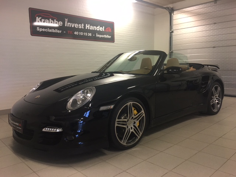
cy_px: 88
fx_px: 198
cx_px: 118
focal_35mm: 29
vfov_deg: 48.2
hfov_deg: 61.7
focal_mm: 4.15
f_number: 2.2
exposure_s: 1/30
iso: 100
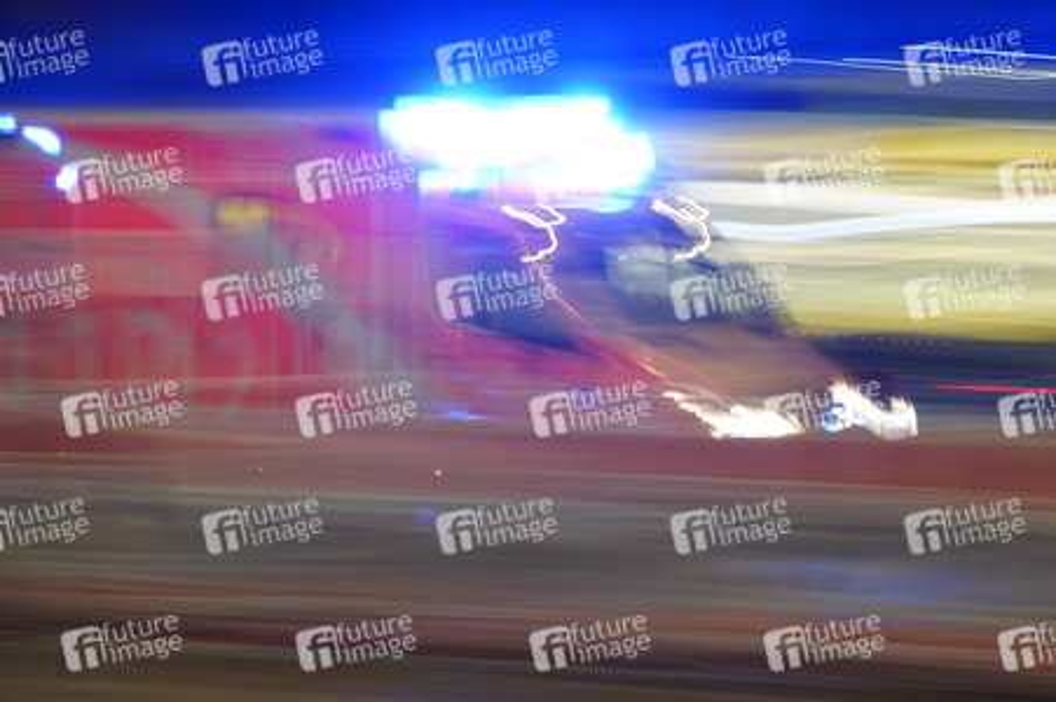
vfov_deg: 10.1
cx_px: 528
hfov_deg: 15.1
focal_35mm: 136
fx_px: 3986
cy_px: 351
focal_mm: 136
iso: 640
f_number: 8
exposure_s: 1
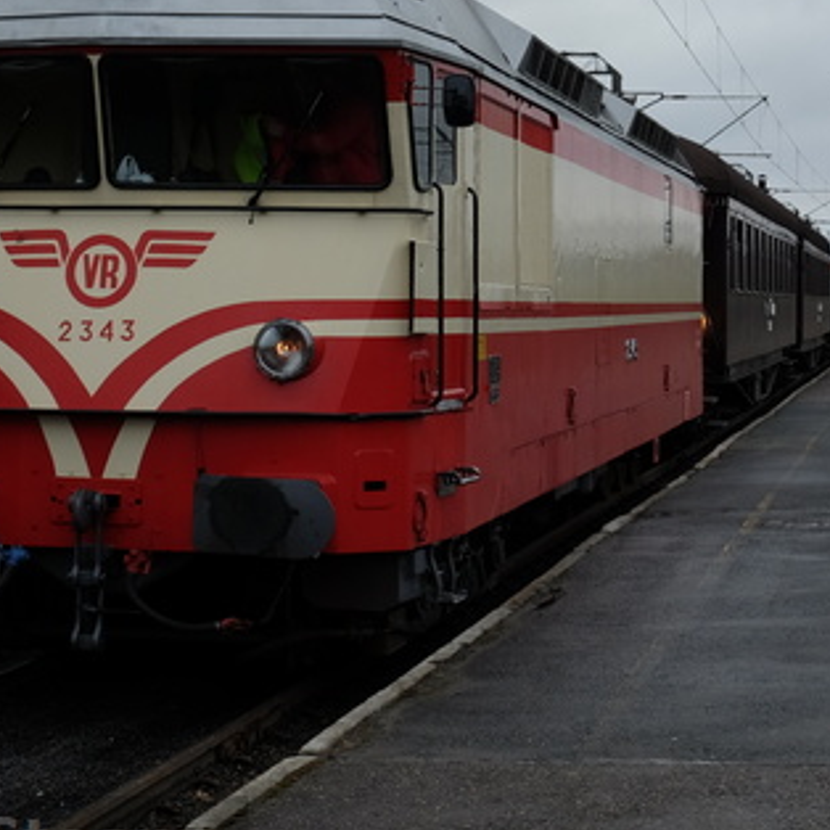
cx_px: 373
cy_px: 217
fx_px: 2441
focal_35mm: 90
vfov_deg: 19.2
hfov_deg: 19.3
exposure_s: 1/125
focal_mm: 27.7
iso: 200
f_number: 5.6
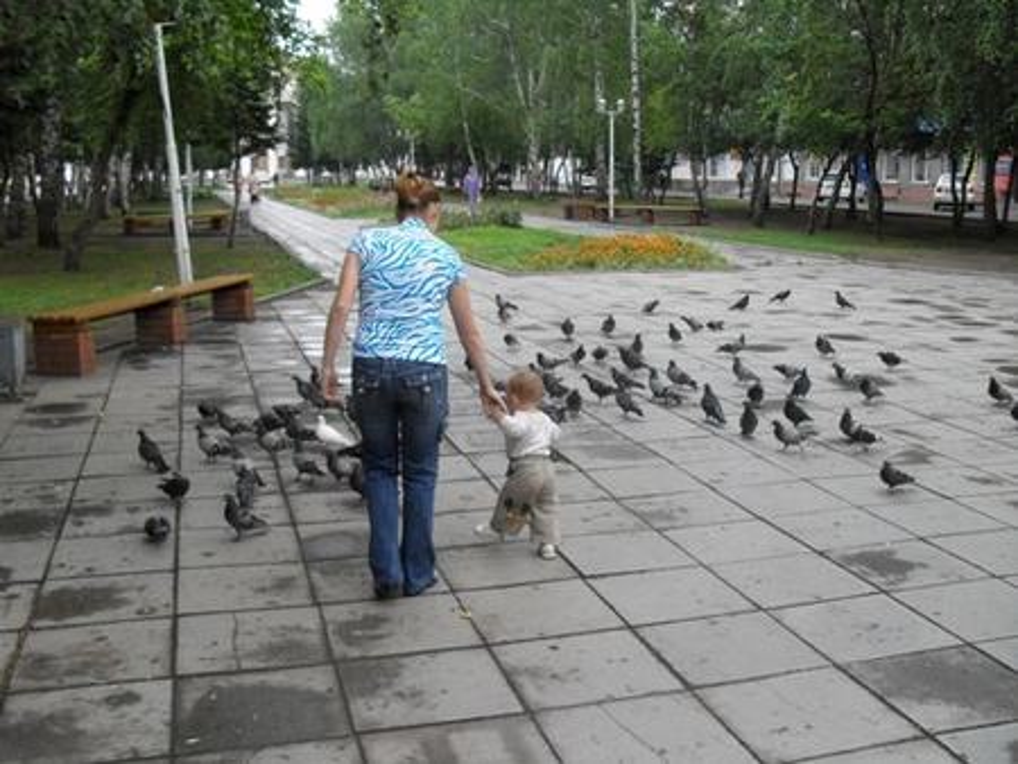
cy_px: 382
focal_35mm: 38
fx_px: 1118
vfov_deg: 37.8
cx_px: 509
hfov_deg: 49.0
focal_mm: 6.3
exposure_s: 1/125
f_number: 2.8
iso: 80
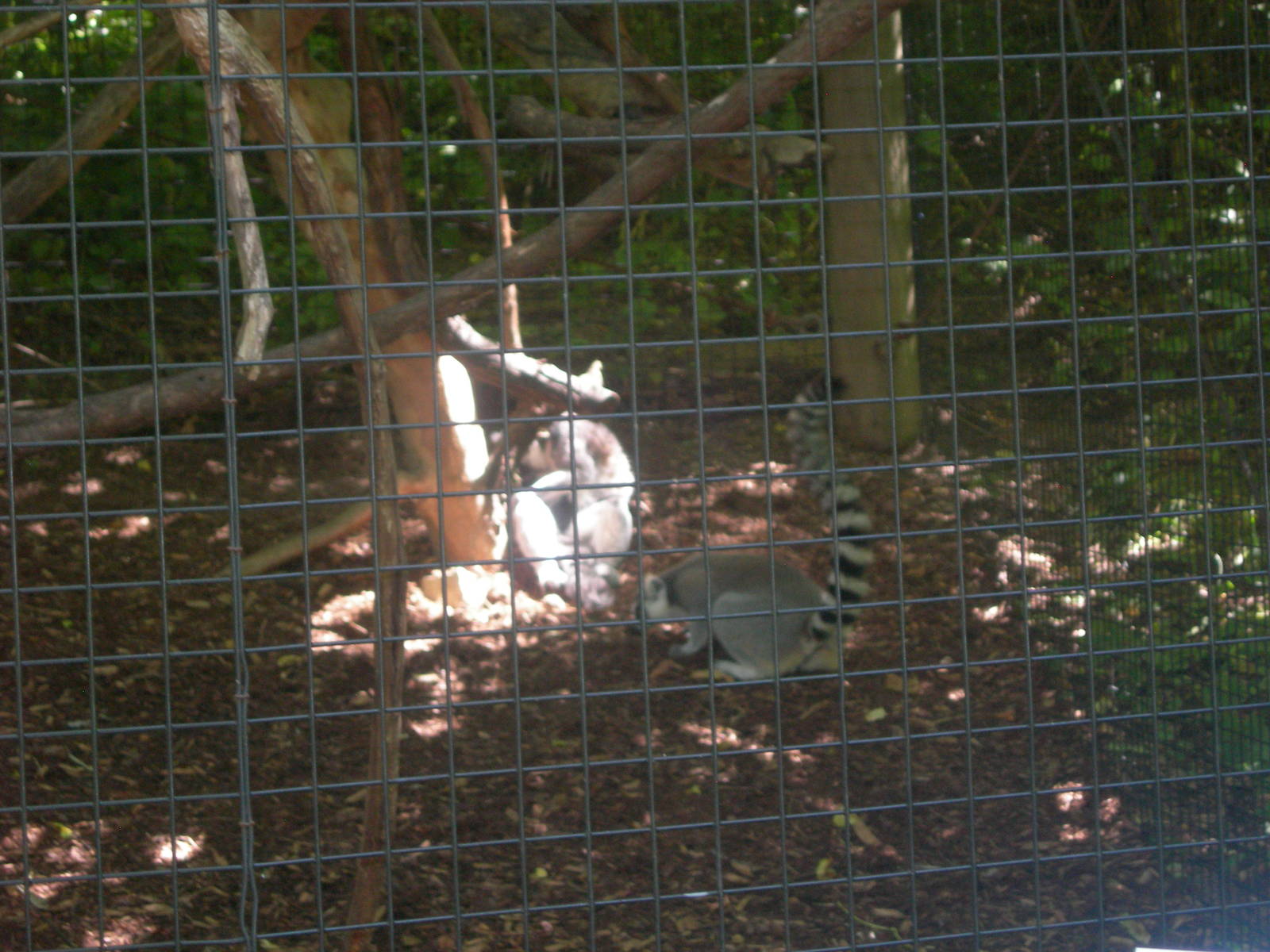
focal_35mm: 114
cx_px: 635
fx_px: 4182
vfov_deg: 13.0
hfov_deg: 17.3
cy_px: 476
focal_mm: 23.4
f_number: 4.9
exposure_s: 1/24.4
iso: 200
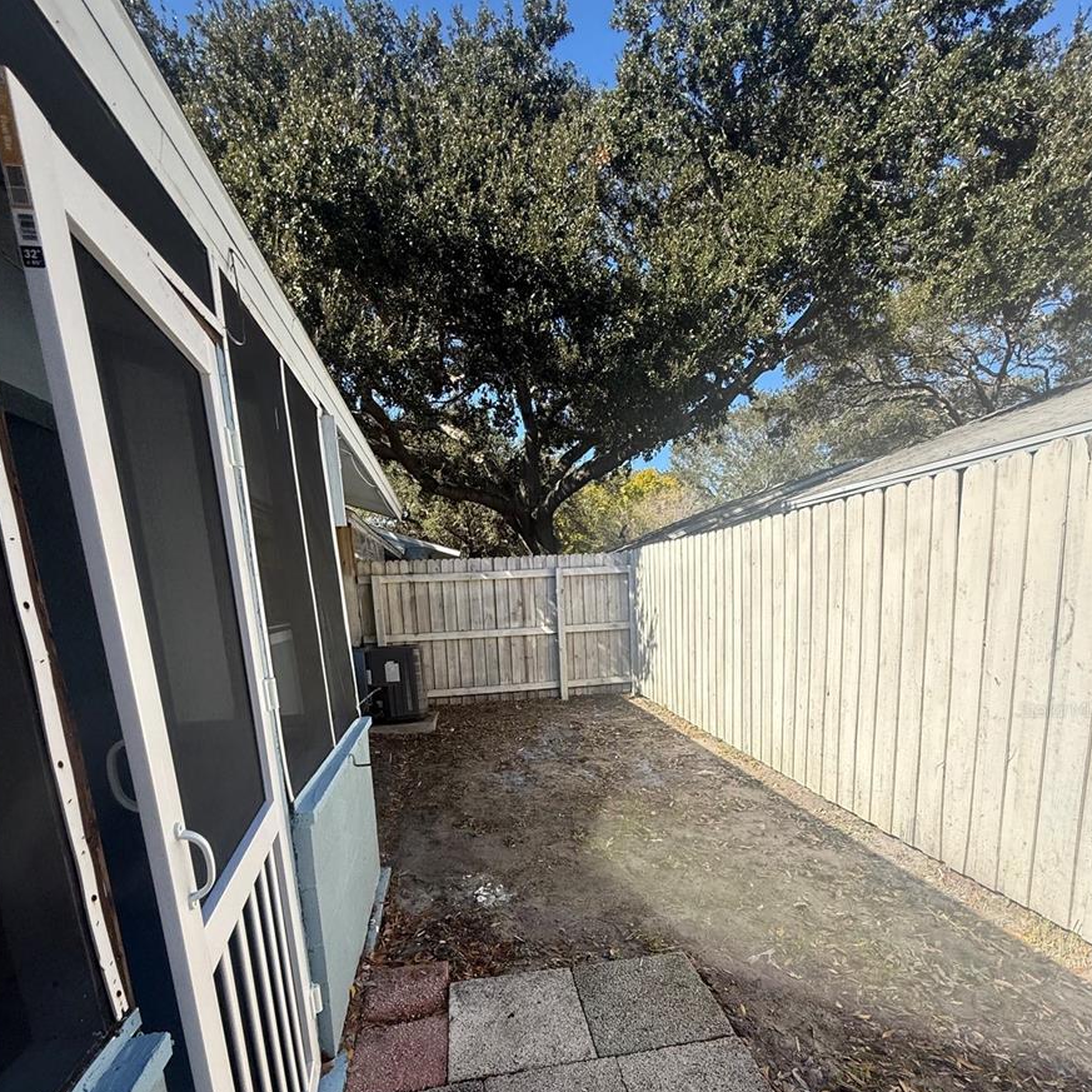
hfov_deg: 84.0
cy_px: 709
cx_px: 545
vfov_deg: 81.7
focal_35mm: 17
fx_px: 607
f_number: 2.2
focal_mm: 2.22
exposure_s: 1/1399
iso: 64
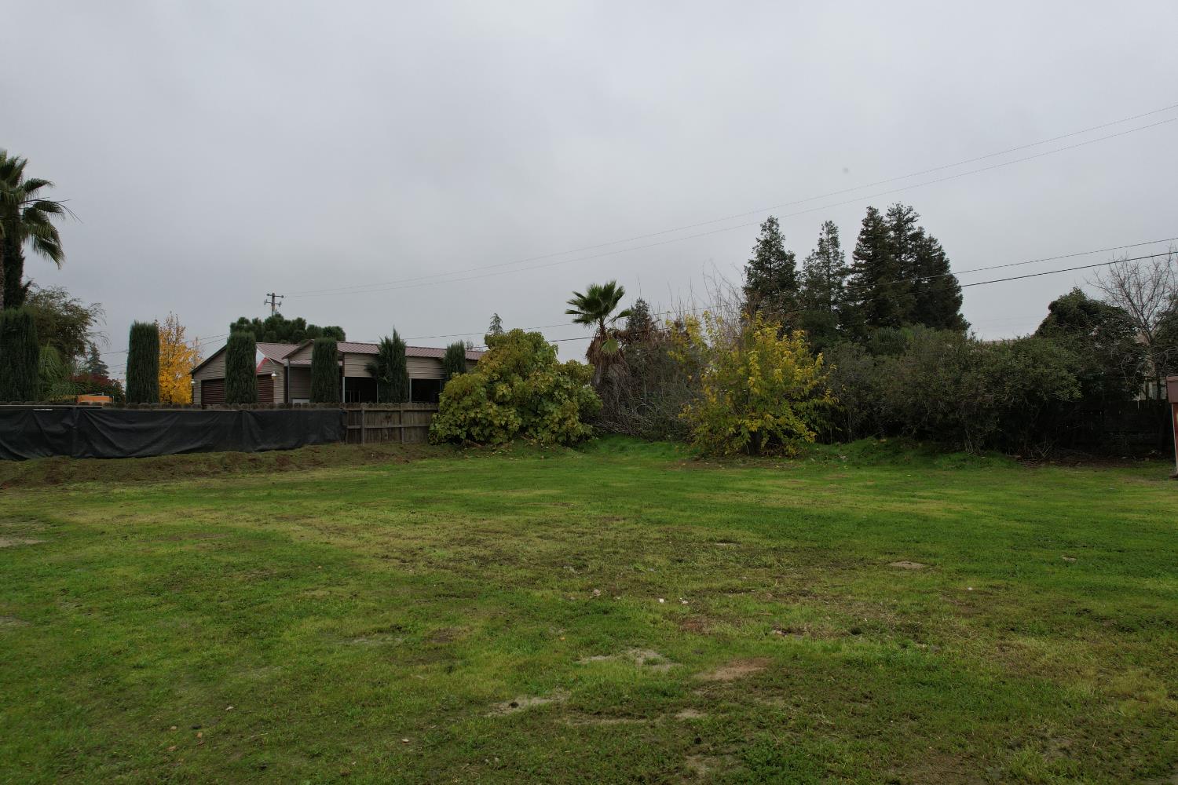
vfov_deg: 57.2
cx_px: 589
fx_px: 720
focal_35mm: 22
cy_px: 392
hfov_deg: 78.6
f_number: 2.8
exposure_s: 1/640
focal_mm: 8.38
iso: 100
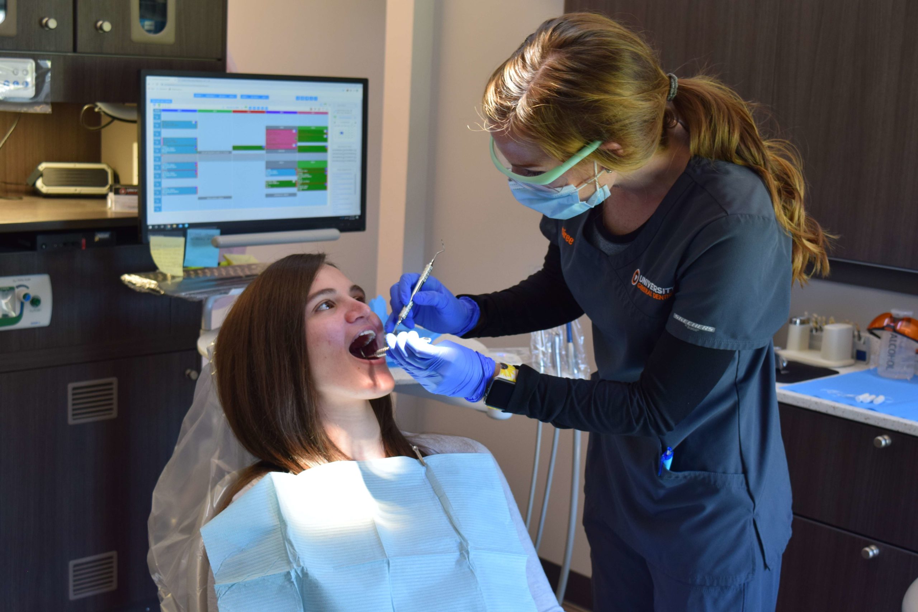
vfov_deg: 25.8
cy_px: 306
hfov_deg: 37.8
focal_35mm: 52
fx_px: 1339
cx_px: 459
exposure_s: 1/40
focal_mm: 35
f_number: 7.1
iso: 400
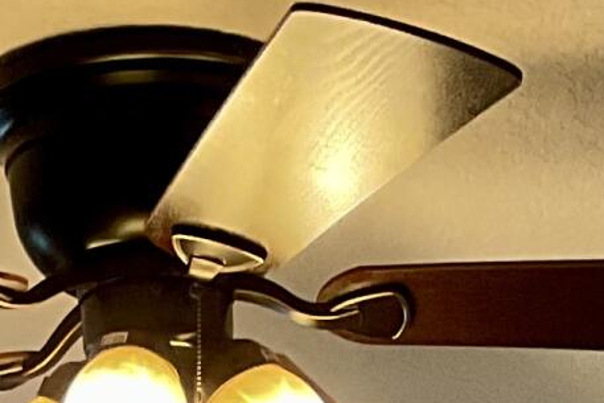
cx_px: 185
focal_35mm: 198
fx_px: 3323
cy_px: 1311
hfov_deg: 10.4
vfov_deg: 6.2
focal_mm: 3
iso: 64
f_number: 1.8
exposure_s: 1/60
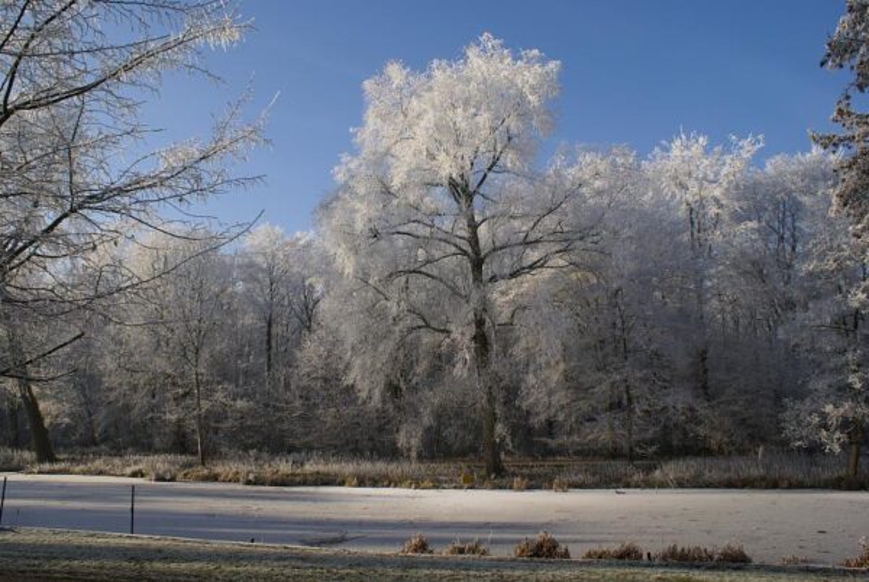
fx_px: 653
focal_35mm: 27
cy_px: 291
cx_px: 434
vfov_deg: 48.1
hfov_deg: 67.3
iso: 100
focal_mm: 18
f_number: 10
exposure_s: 1/125
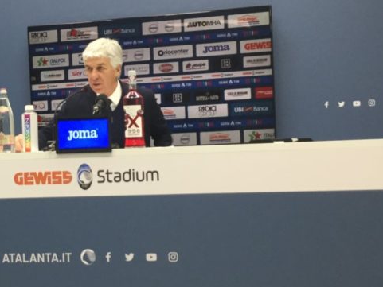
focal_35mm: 66
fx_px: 730
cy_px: 153
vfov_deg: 22.3
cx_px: 100
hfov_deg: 29.0
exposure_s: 1/33
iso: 50
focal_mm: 3.3
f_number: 2.4
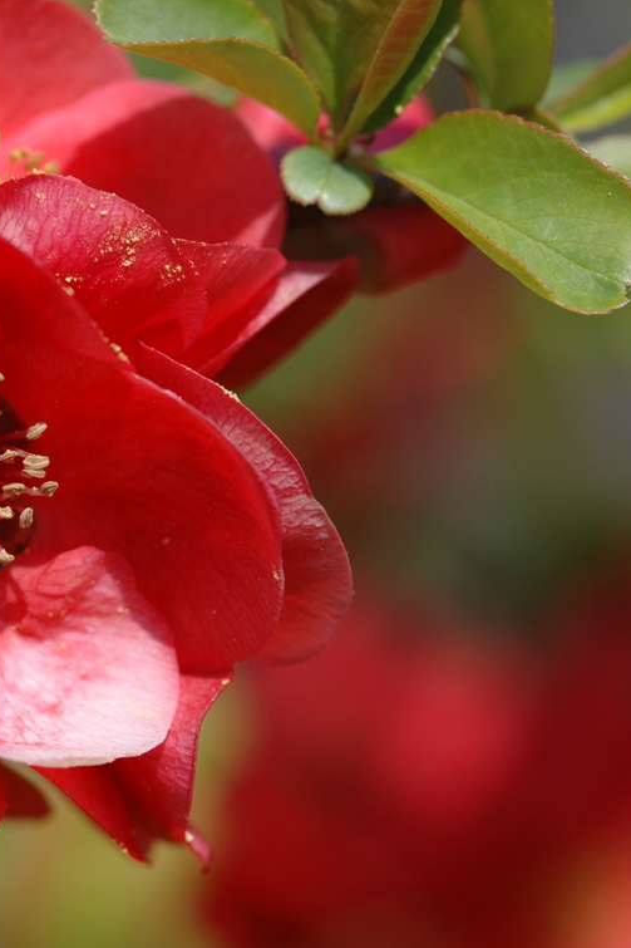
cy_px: 473
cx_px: -43
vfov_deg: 8.7
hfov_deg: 5.8
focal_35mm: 238
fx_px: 6253
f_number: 6.7
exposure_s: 1/750
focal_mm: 105
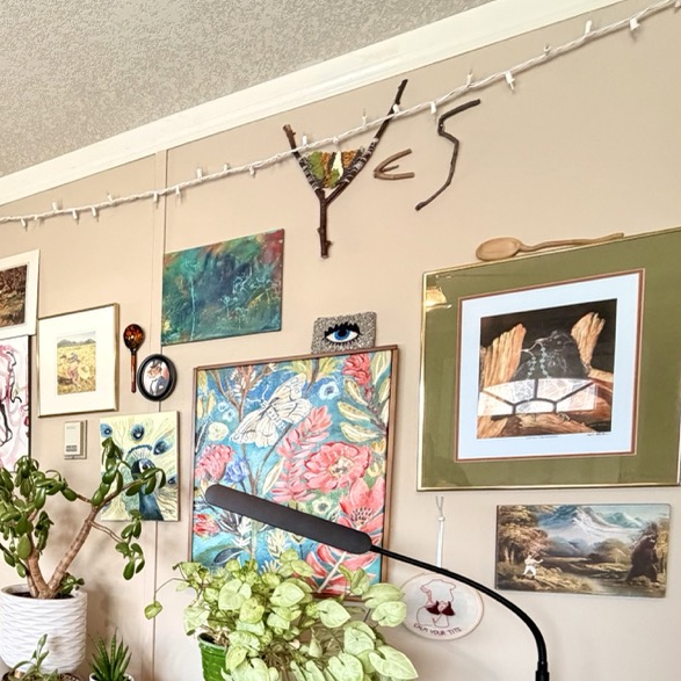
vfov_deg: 55.4
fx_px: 601
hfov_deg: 46.9
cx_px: -30
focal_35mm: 27
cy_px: 533
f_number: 2.2
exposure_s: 1/60
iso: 500
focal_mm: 2.22
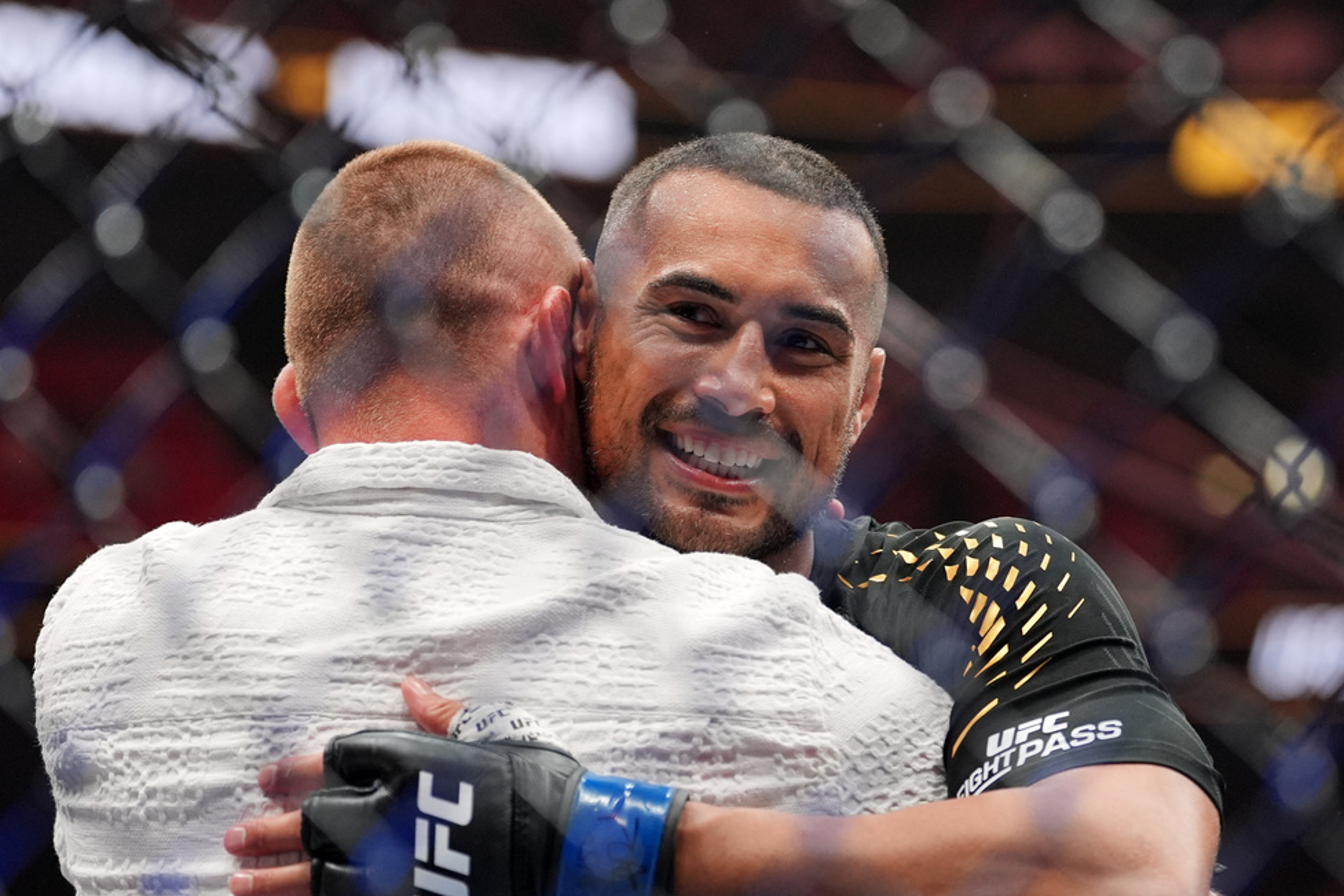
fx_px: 6460
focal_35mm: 173
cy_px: 455
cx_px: 682
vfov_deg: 7.9
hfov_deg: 11.9
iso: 1600
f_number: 2.8
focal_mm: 110
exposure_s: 1/1000
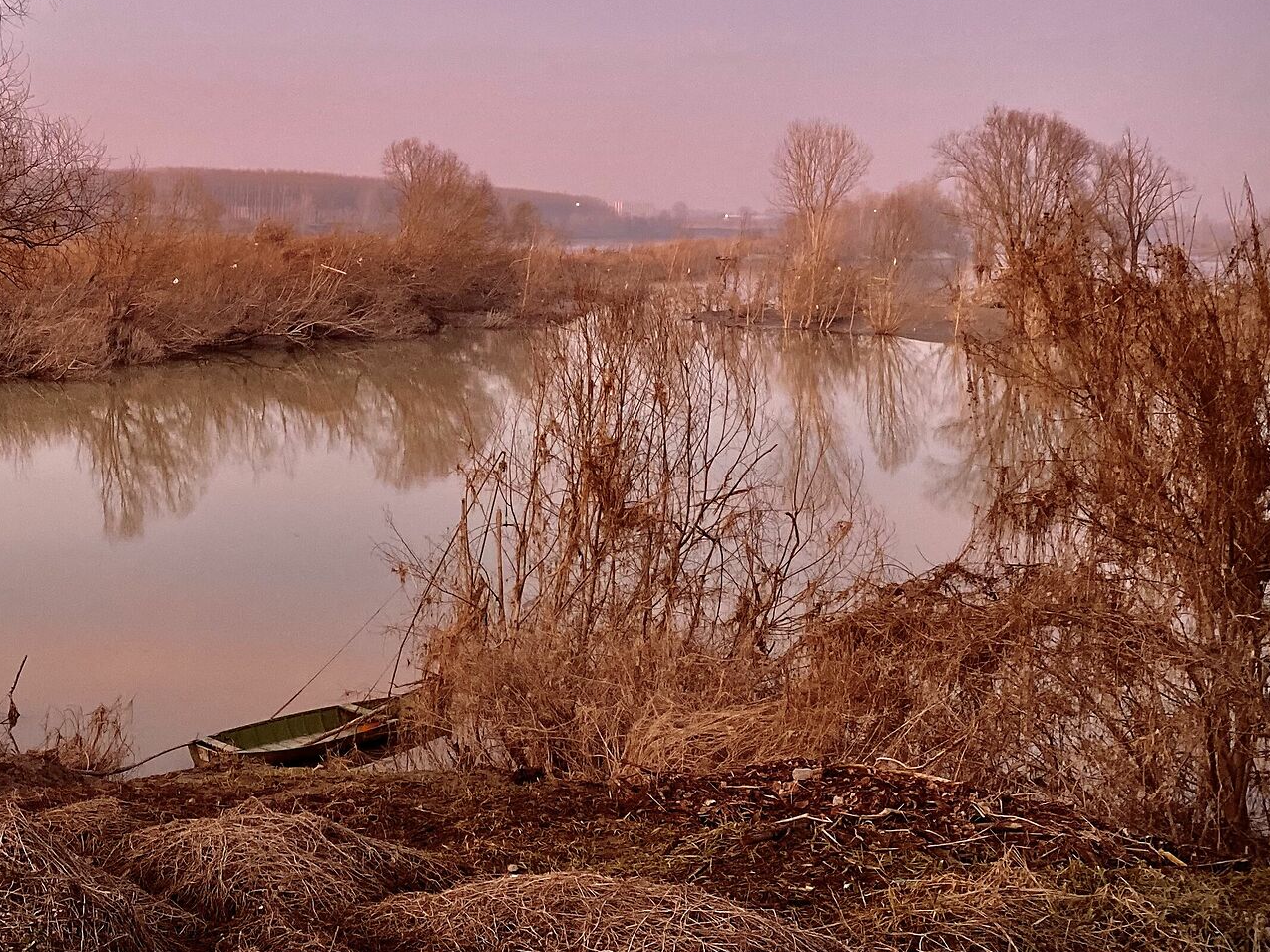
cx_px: 347
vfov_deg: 29.2
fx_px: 1798
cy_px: 228
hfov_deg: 38.1
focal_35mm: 49
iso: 200
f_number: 1.8
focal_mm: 4.25
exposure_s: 1/60
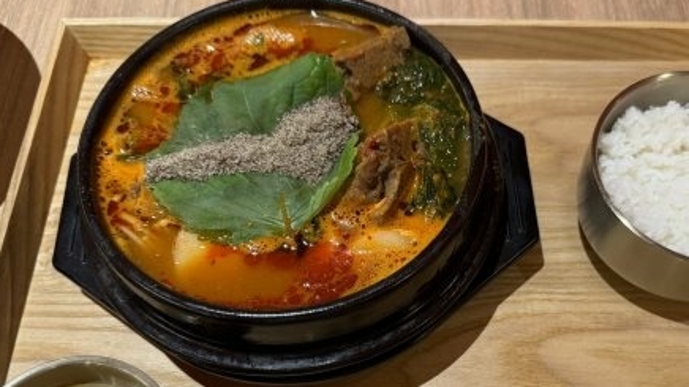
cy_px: 294
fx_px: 658
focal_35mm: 36
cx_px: 430
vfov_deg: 32.2
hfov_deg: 54.7
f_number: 1.78
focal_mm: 6.76
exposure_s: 1/41
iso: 200
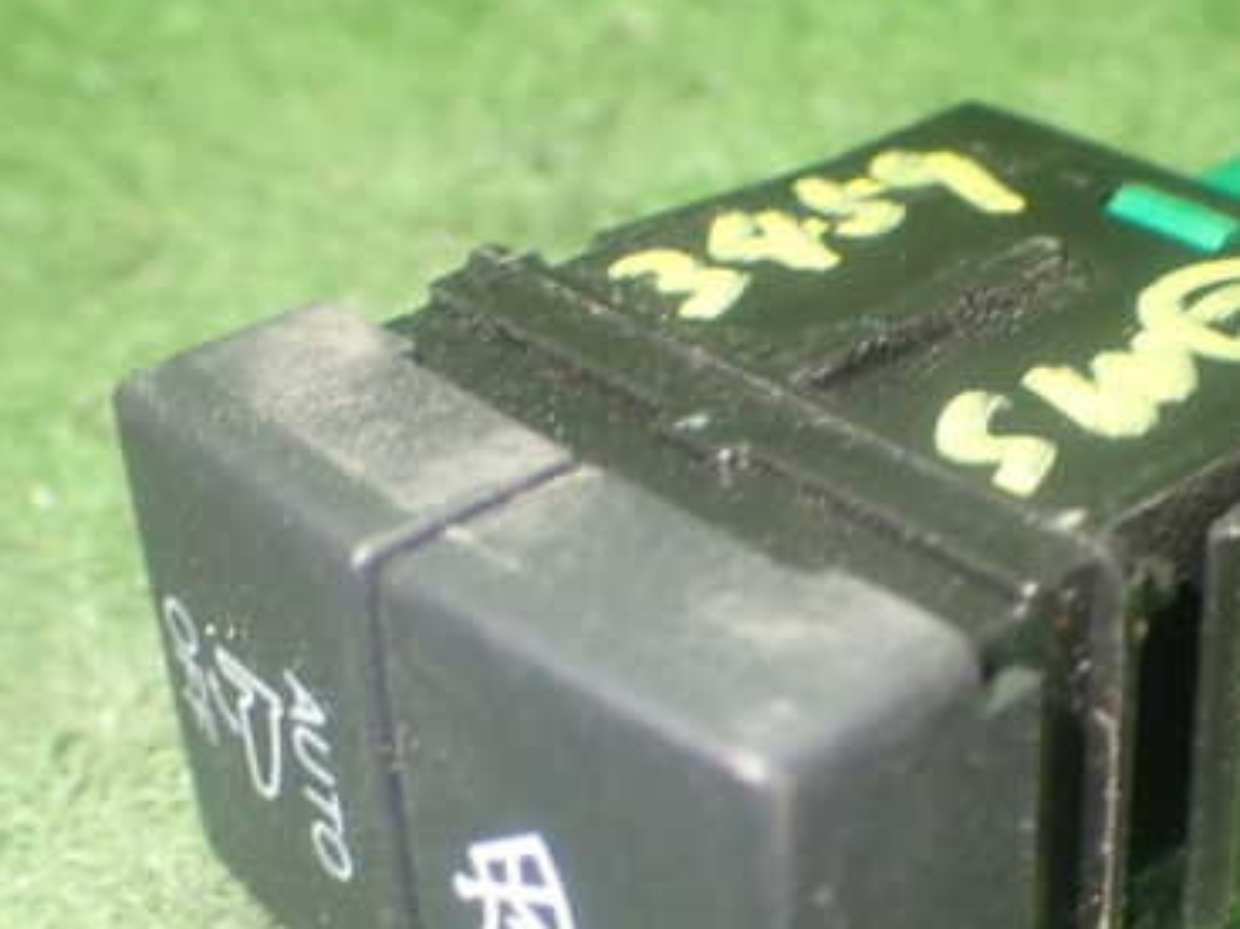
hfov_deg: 26.9
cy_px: 669
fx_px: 2578
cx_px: 838
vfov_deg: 20.3
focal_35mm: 72
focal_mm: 7.84
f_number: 2.9
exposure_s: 1/25
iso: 800
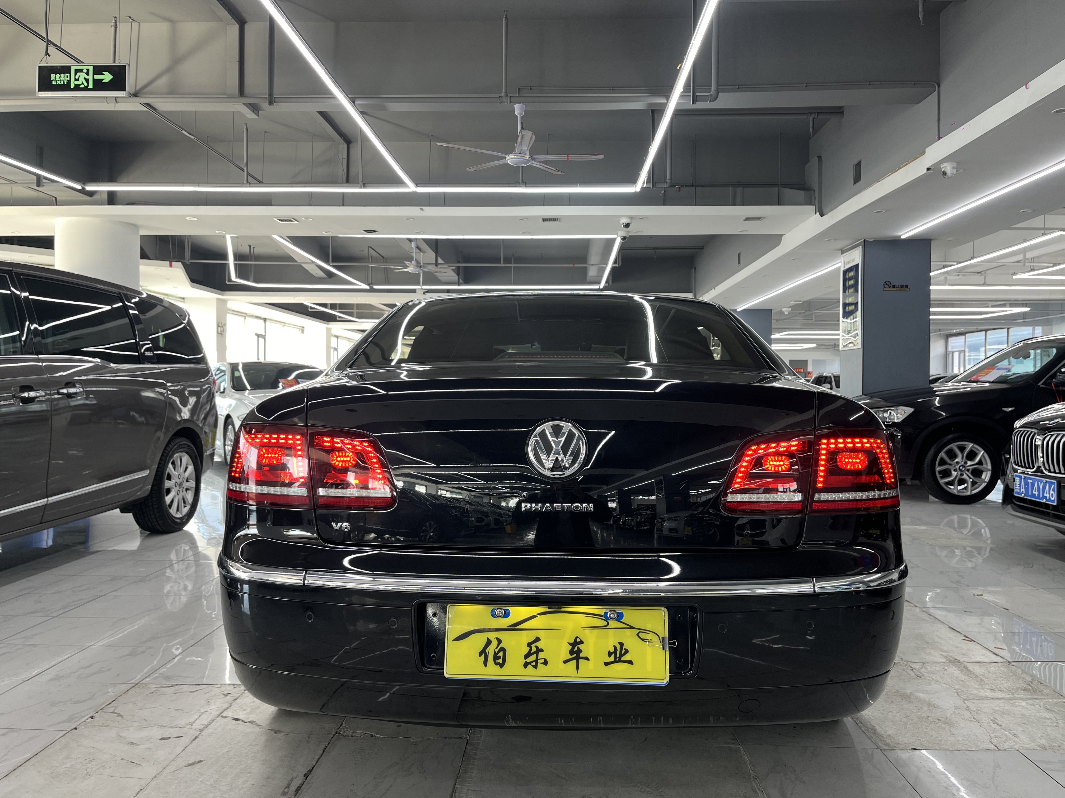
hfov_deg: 67.3
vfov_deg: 53.1
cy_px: 399
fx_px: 800
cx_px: 532
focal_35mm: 26
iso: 50
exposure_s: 1/66
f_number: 1.6
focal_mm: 5.1
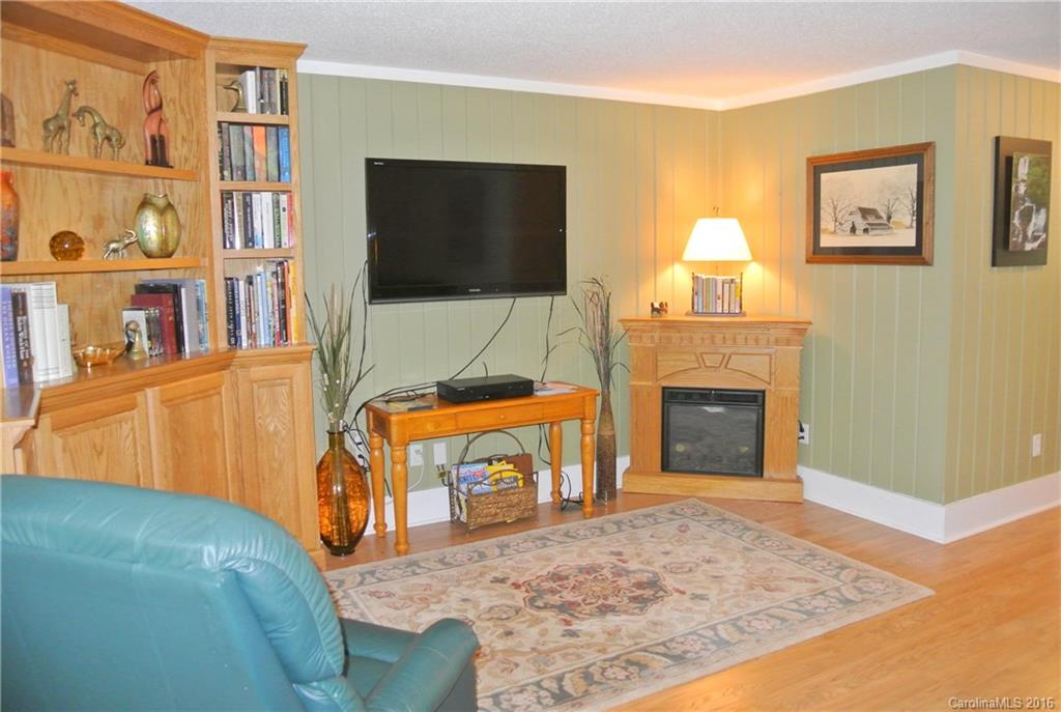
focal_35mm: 27
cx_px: 530
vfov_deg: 48.1
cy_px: 356
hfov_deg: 67.3
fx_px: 797
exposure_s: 1/60
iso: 800
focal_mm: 10
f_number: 3.5
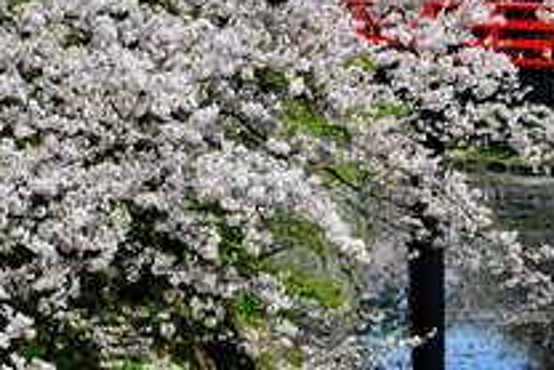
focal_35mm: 231
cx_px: 418
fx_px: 3557
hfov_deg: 8.9
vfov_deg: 6.0
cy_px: 87
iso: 400
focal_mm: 120
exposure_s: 1/640
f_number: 13
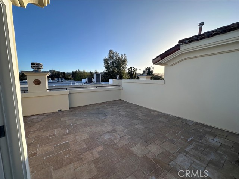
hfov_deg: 102.1
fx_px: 97
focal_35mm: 14
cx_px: 120
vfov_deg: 85.7
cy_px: 90
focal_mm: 2.22
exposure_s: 1/1092
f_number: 2.2
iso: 40
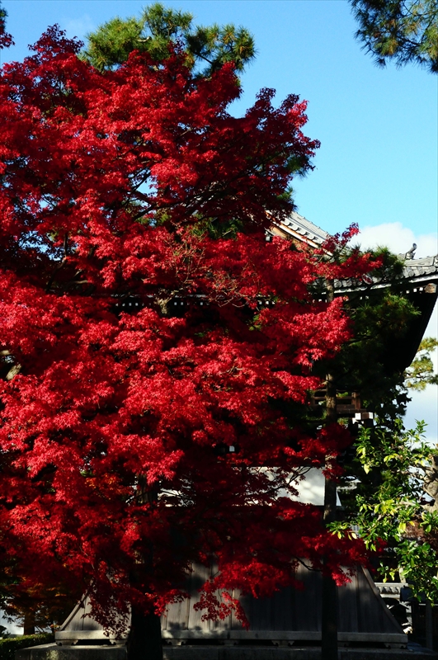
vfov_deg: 31.9
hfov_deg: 21.5
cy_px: 330
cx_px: 219
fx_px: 1153
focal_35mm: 63
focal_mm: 42
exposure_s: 1/500
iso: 1250
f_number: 13
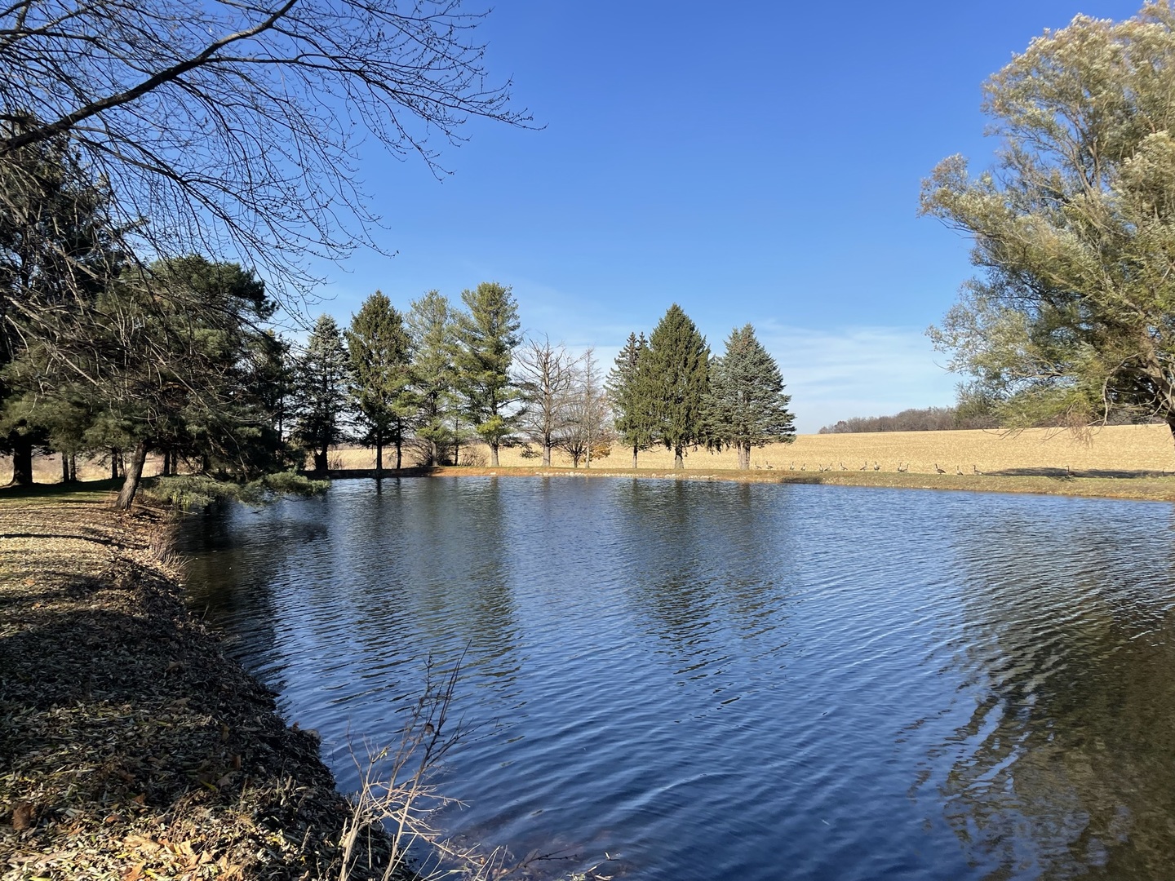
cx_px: 588
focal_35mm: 26
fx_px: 883
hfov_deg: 67.3
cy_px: 440
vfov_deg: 53.1
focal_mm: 4.2
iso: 32
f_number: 1.6
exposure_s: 1/2747
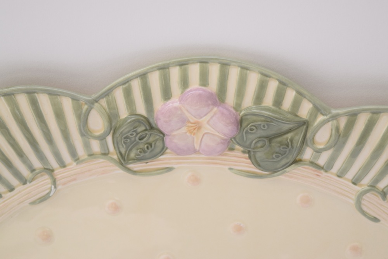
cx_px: 194
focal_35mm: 82
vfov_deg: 16.6
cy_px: 130
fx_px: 889
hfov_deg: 24.6
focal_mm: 55
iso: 1400
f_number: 5.6
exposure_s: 1/60
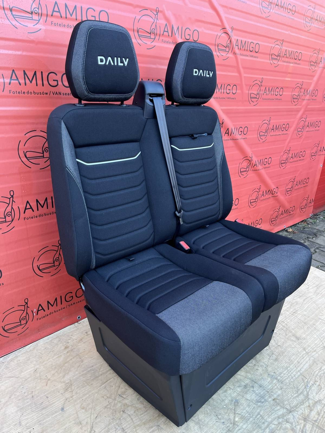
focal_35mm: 26
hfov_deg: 53.1
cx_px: 162
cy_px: 216
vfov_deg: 67.3
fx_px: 325
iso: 32
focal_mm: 5.1
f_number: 1.6
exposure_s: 1/122
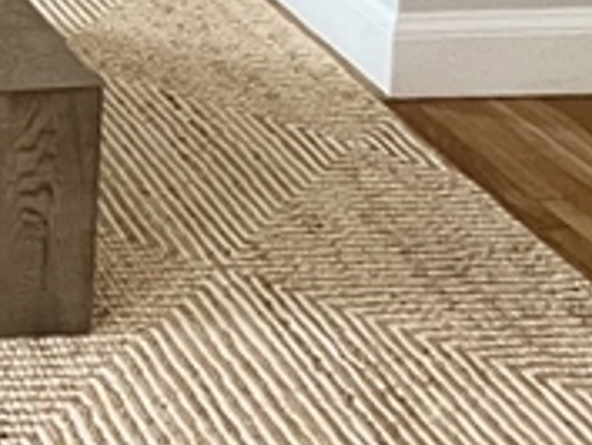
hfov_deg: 19.1
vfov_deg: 14.4
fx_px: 1284
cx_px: -502
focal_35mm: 75
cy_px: -569
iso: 400
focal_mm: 1.57
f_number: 1.8
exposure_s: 1/60
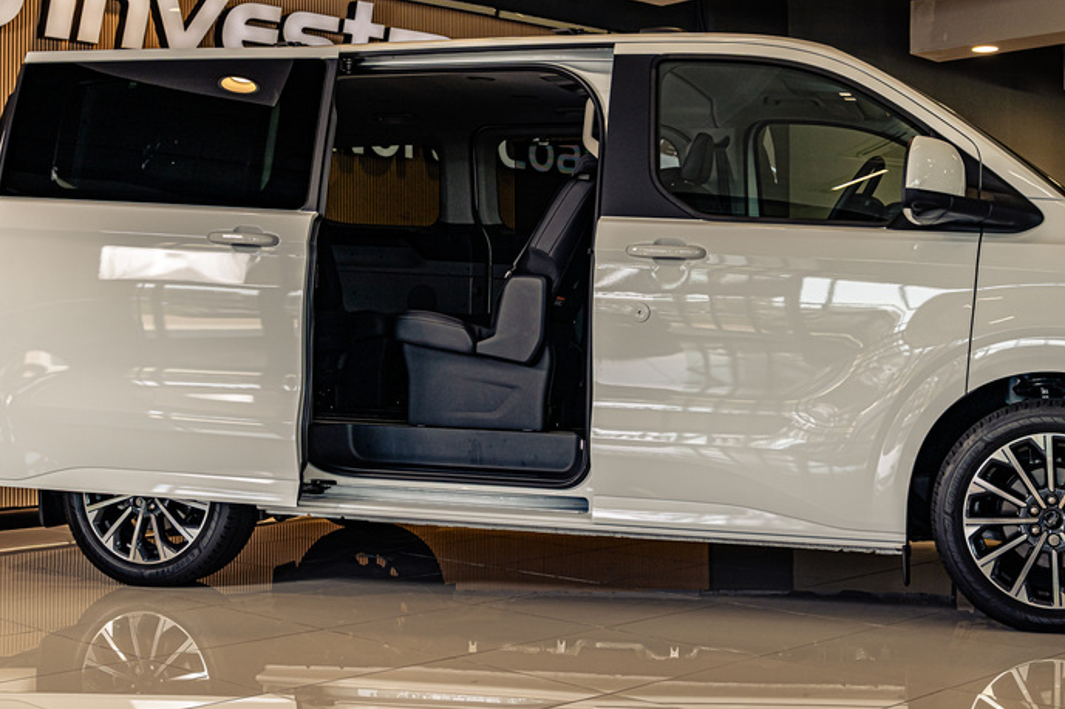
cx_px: 604
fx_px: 1538
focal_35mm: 52
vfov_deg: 25.9
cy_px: 290
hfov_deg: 38.1
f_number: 5
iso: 200
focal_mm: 35
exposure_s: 1/200
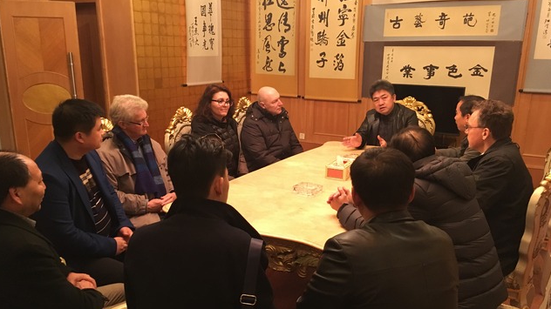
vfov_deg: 36.6
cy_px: 178
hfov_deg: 61.0
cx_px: 275
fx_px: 467
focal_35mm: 32
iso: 250
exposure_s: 1/17
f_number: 2.2
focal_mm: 4.15
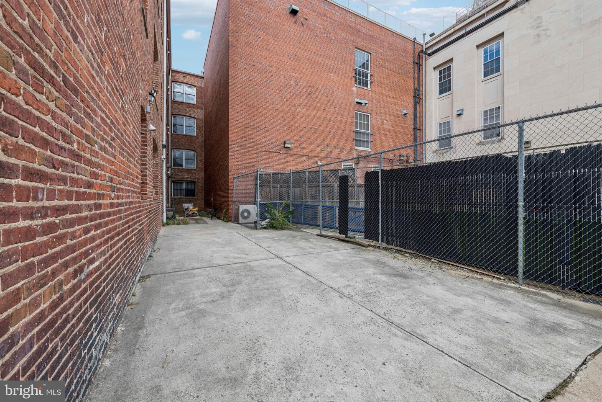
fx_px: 234
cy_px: 201
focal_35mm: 14
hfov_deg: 104.3
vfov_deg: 81.2
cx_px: 301
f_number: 10
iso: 320
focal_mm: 14
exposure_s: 1/160
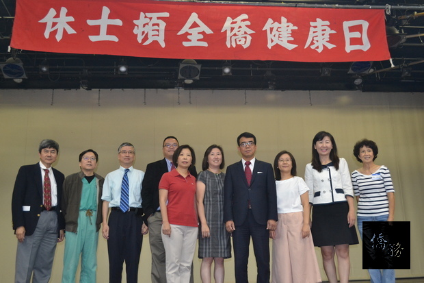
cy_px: 142
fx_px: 424
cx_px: 212
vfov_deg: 36.9
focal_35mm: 36
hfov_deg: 53.1
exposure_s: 1/60
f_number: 4
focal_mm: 24
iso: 1600
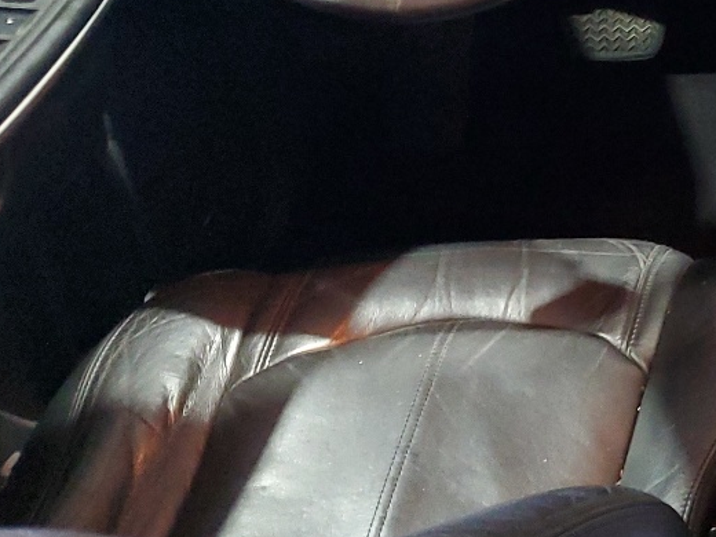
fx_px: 1655
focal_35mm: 80
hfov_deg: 21.2
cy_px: 125
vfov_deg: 18.3
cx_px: 1029
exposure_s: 1/17
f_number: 1.5
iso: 282
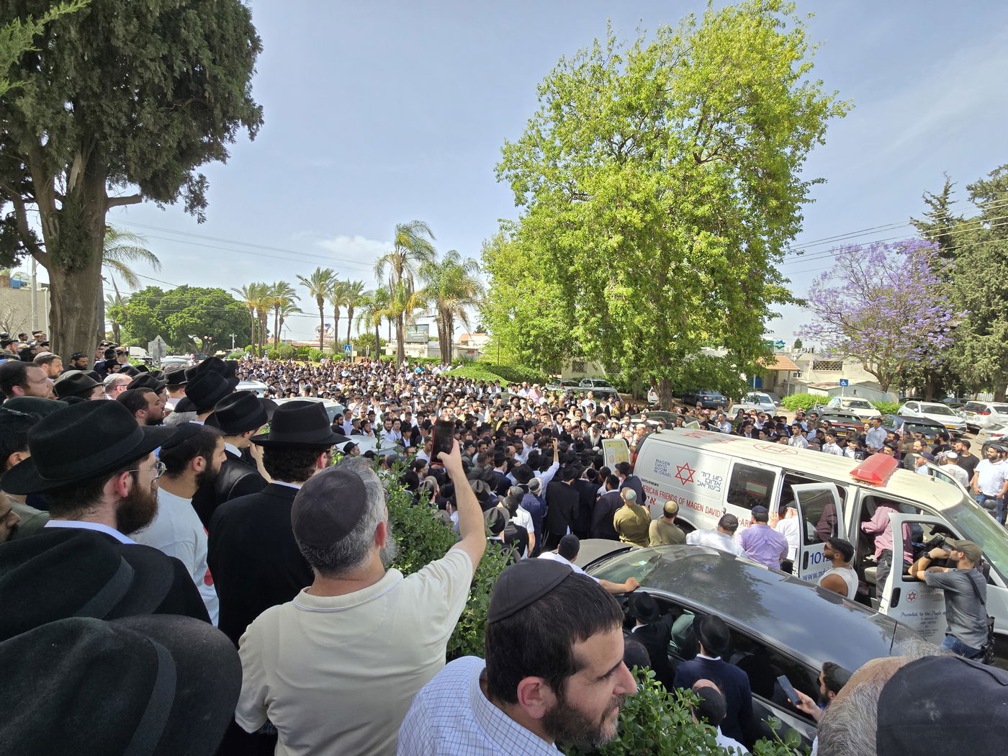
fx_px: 379
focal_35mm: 13
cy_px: 378
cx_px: 504
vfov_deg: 89.9
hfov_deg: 106.2
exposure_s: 1/790
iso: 50
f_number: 2.2
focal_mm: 2.2
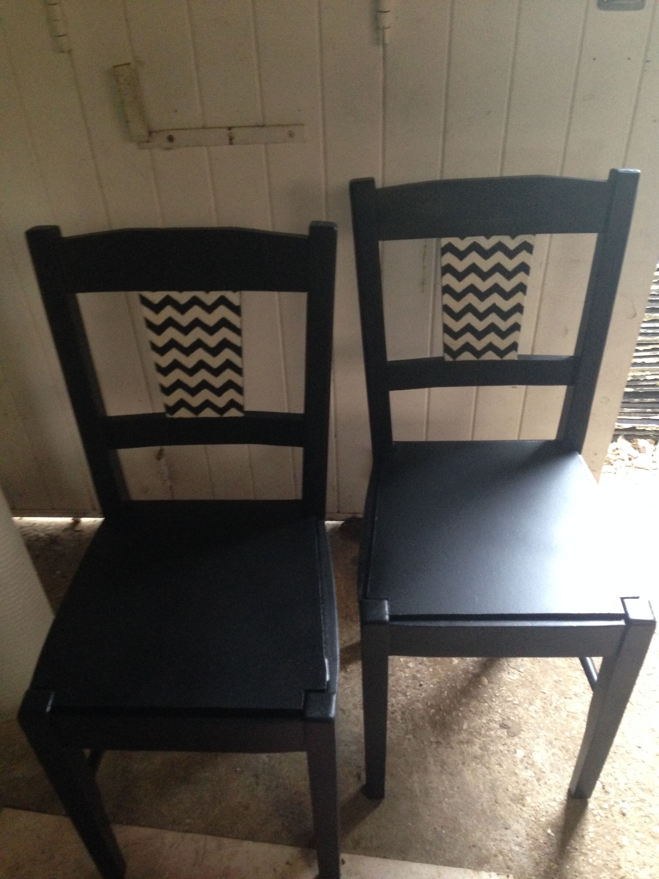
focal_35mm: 33
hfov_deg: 42.9
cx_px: 330
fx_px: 838
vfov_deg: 55.4
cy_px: 440
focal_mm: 4.12
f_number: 2.4
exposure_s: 1/20
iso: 320
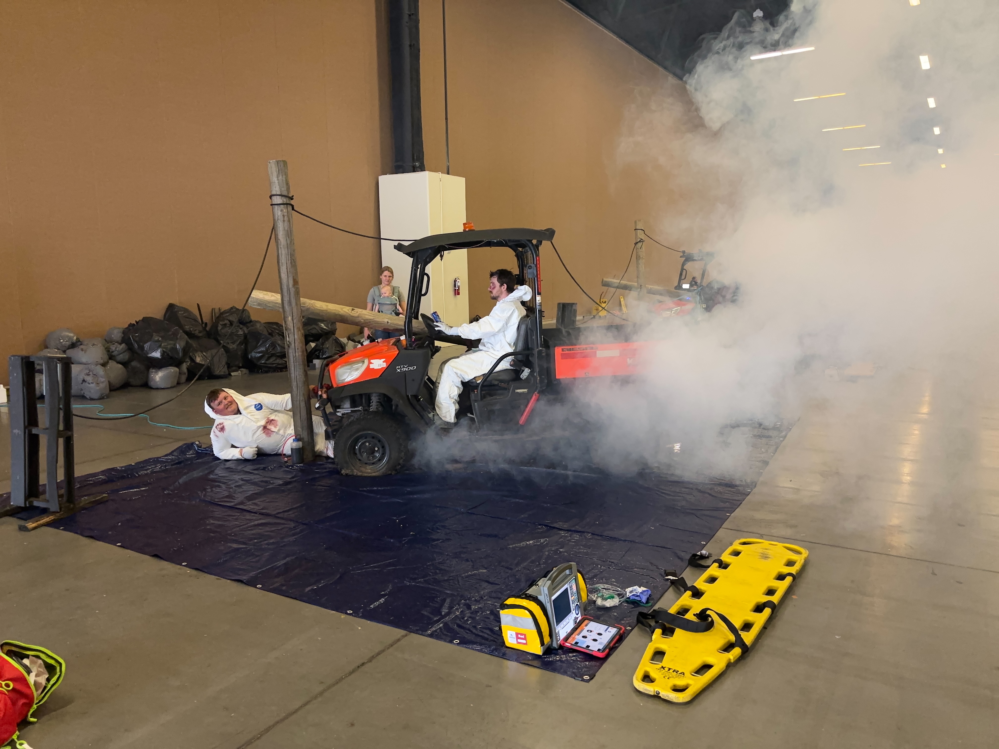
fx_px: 750
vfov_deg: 53.1
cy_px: 374
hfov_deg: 67.3
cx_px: 500
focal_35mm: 26
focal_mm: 5.96
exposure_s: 1/60
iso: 400
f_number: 1.6
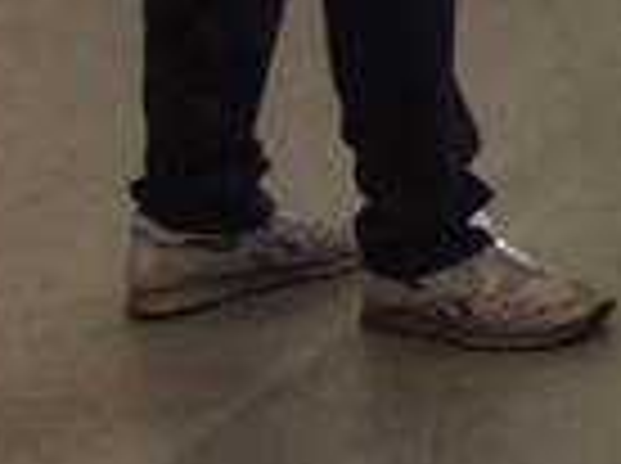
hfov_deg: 9.1
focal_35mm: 185
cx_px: 1732
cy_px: -423
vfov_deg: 7.7
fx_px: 3313
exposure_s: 1/50
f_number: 2.4
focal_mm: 3.3
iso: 40
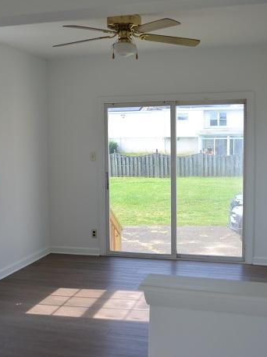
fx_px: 494
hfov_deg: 30.2
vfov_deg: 39.7
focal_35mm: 48
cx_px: 109
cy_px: 178
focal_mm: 22
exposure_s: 1/125
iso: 100
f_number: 3.8
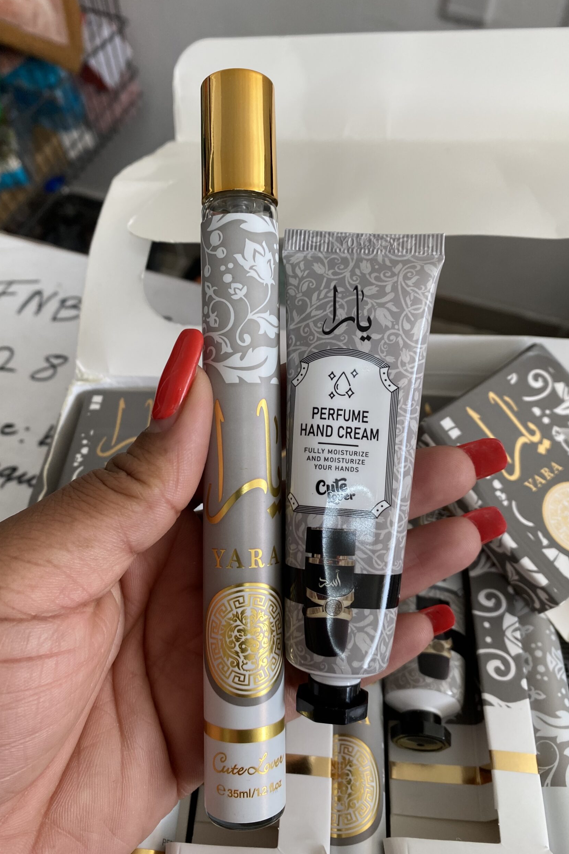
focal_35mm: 28
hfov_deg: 46.4
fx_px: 664
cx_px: 275
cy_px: 418
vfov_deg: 65.5
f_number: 1.8
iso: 125
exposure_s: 1/121
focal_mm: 4.25
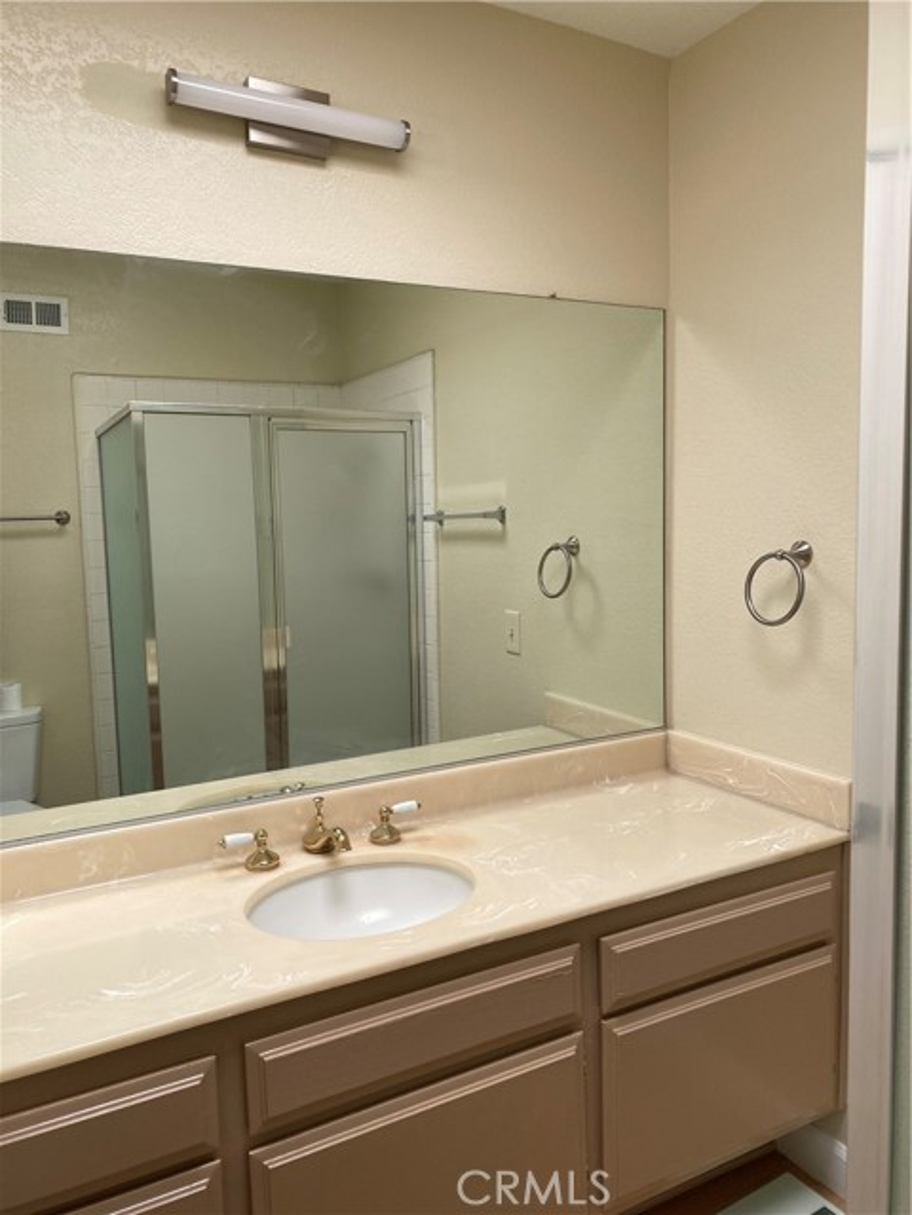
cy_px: 608
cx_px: 456
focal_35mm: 26
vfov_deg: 67.3
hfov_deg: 53.1
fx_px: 913
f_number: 1.8
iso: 32
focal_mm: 4.25
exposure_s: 1/156
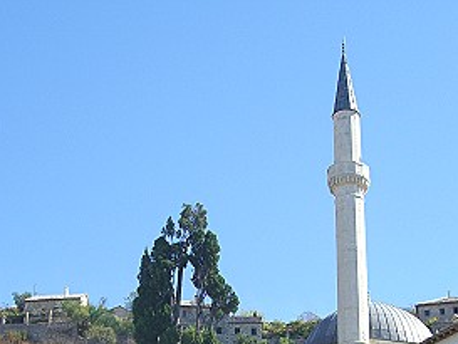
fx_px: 1178
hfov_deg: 22.0
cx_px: 196
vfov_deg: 16.0
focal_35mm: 89
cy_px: 401
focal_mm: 7.9
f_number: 5.6
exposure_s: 1/125
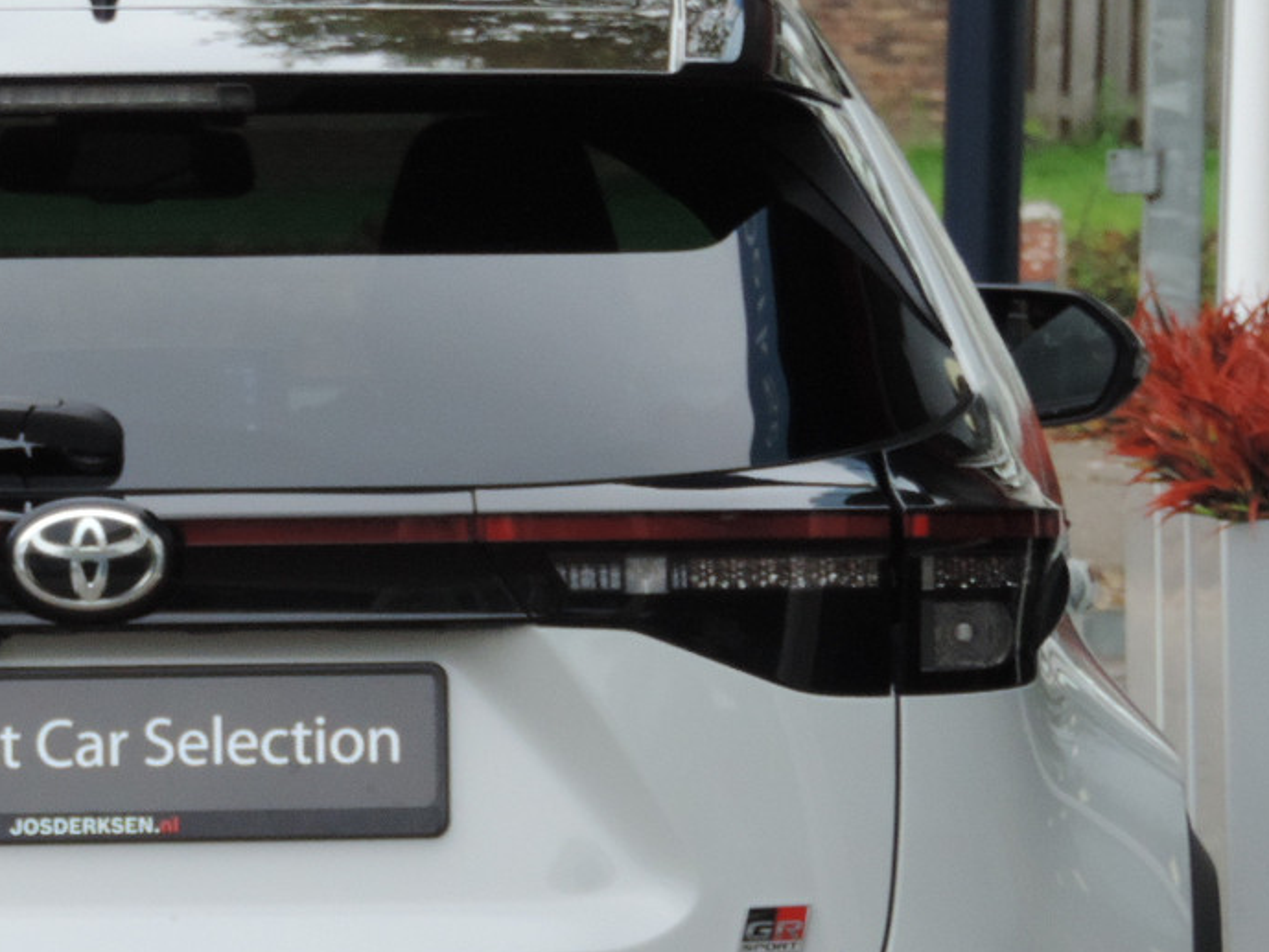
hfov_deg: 7.0
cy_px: 801
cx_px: 41
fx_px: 10340
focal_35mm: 282
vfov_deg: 5.3
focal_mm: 24
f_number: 4.3
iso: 400
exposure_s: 1/200
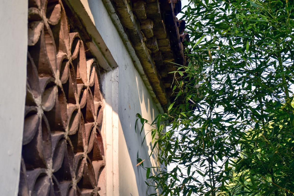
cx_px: 147
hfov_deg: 31.9
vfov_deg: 21.6
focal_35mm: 63
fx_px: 514
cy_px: 98
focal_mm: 42
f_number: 6.3
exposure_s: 1/60
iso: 110
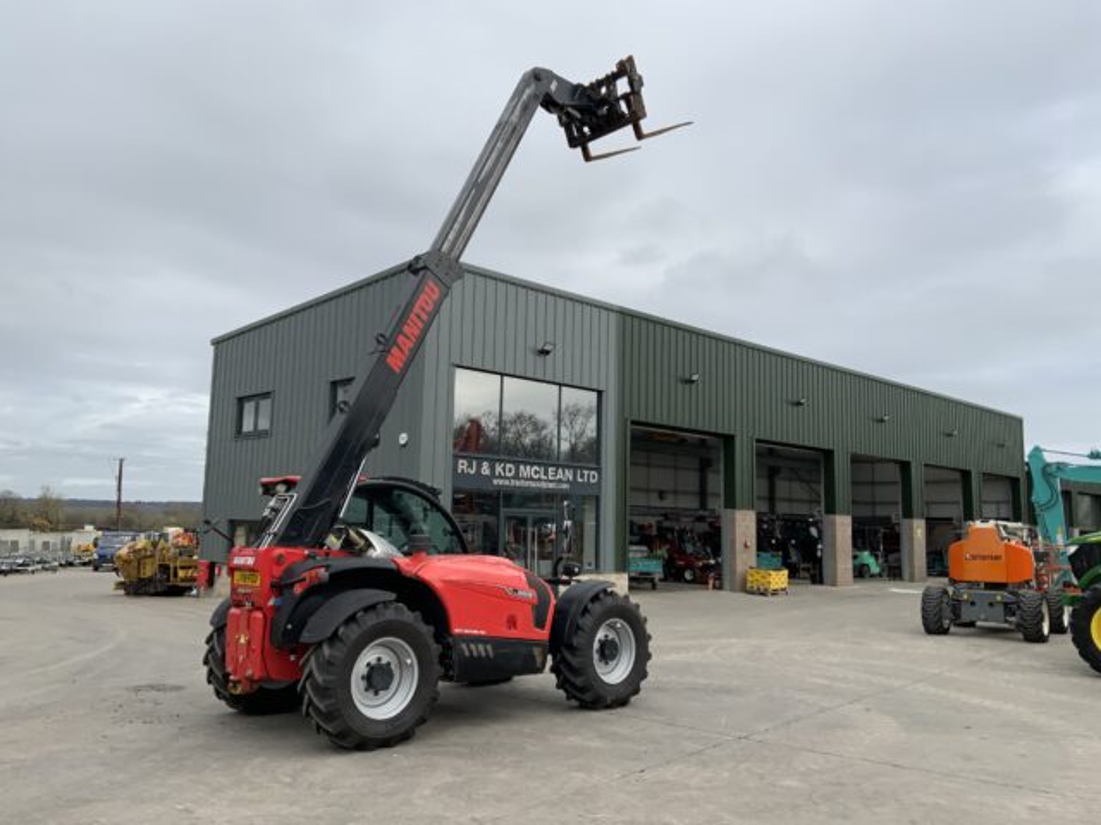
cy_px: 412
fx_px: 922
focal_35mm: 29
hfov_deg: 61.7
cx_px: 550
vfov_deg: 48.2
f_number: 1.8
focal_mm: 3
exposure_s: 1/2427
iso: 20
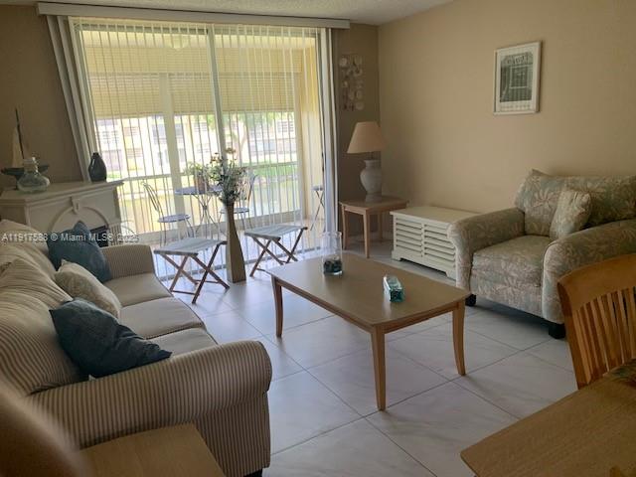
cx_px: 318
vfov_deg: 53.1
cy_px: 238
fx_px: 478
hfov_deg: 67.3
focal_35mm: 26
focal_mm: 4.25
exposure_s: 1/121
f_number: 1.8
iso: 80
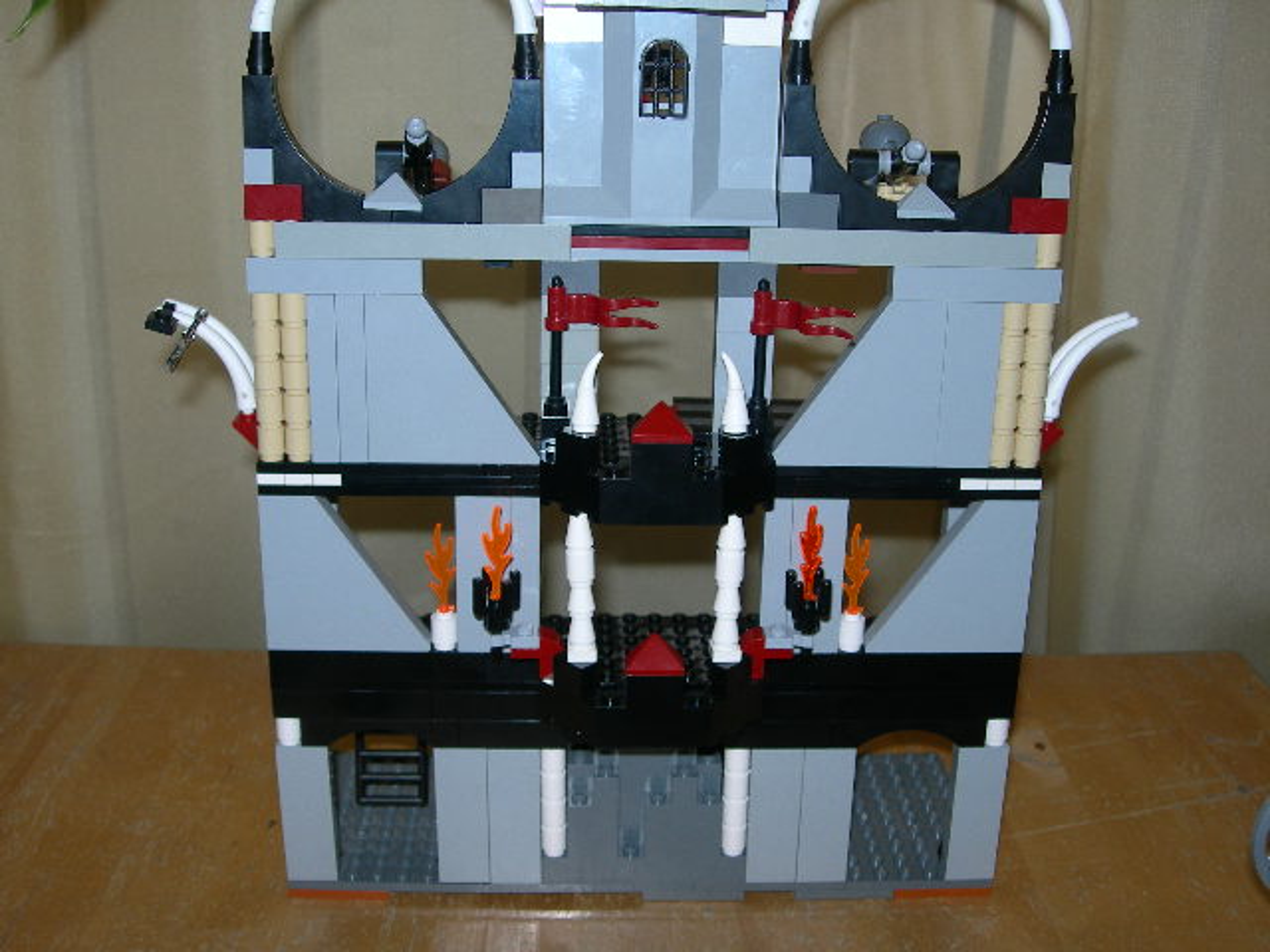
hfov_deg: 45.8
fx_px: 1504
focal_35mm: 41
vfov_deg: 35.1
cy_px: 476
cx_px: 635
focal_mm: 8.5
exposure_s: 1/60.1
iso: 50
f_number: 2.9
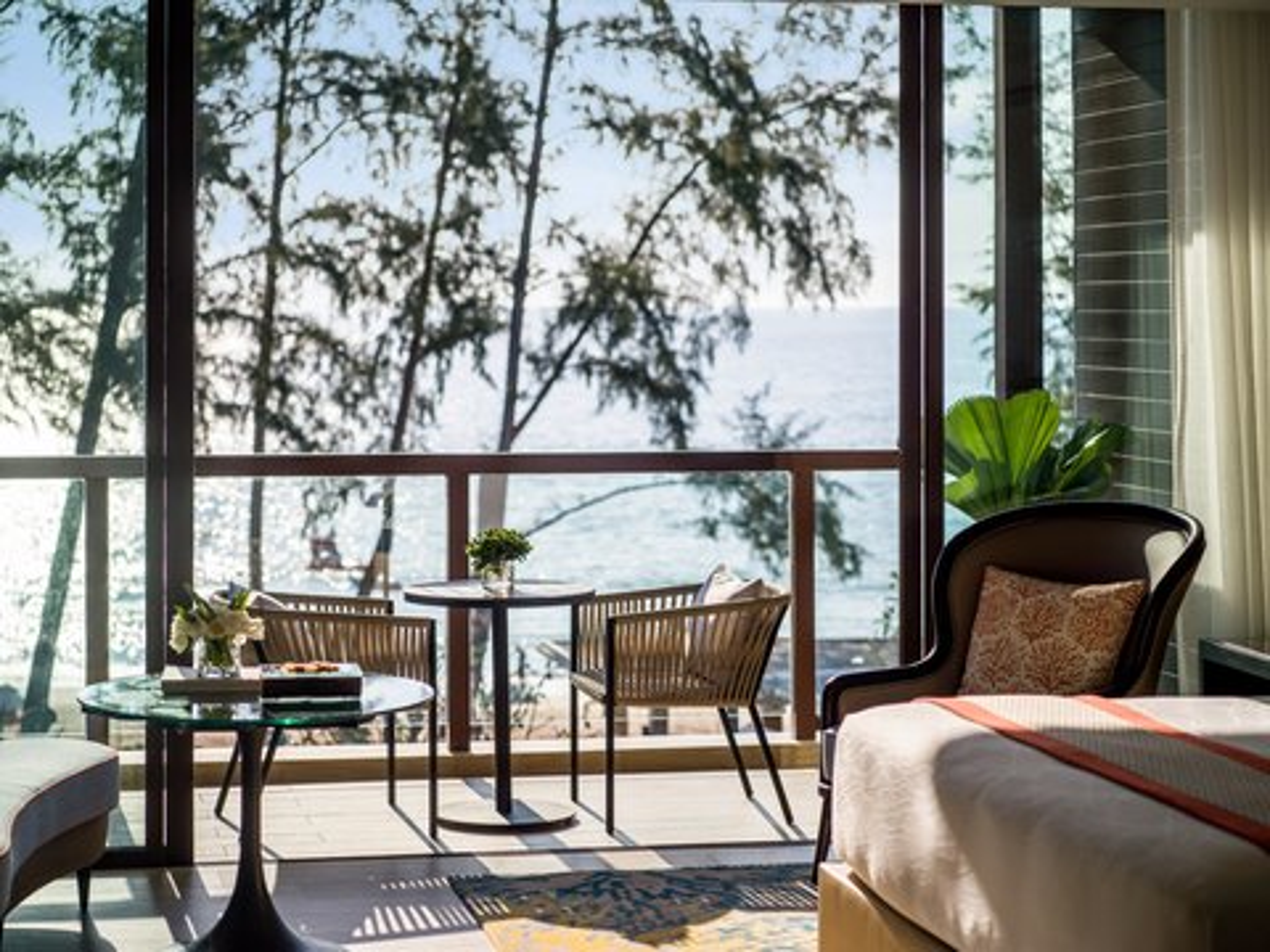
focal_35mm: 71
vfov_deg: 20.7
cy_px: 476
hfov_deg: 27.4
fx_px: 2605
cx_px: 635
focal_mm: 90
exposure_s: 1/2000
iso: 100
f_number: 3.5
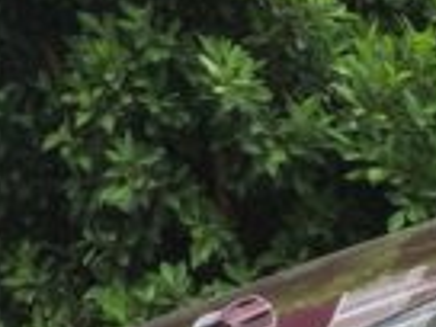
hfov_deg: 8.7
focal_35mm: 219
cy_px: 830
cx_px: 744
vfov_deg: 6.4
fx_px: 2758
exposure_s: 1/370
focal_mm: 4.15
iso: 32
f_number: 2.2
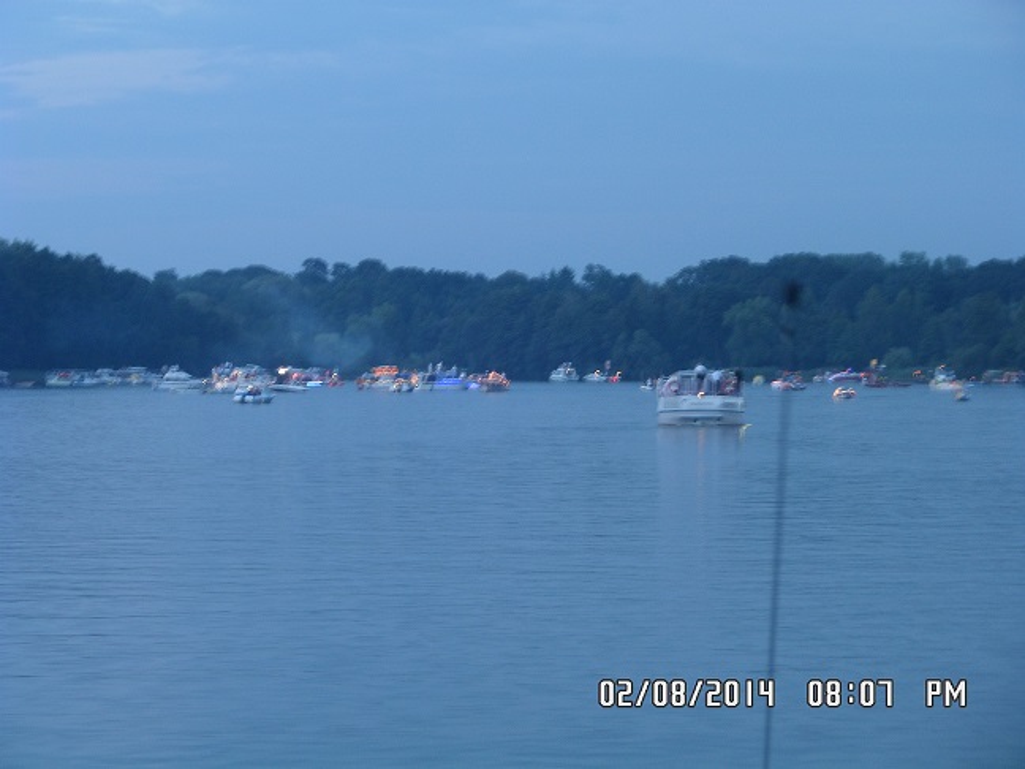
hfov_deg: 15.2
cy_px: 384
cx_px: 512
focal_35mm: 130
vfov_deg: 11.4
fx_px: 3849
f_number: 5.4
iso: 80
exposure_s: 1/2
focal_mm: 22.5
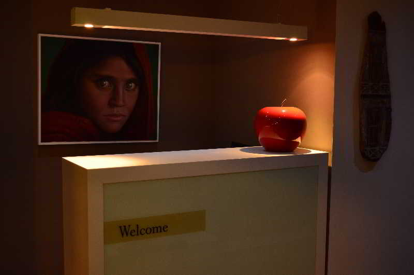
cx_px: 207
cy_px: 138
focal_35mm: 45
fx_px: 516
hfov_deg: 43.7
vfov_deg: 29.7
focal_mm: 30
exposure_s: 1/30
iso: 1100
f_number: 4.5
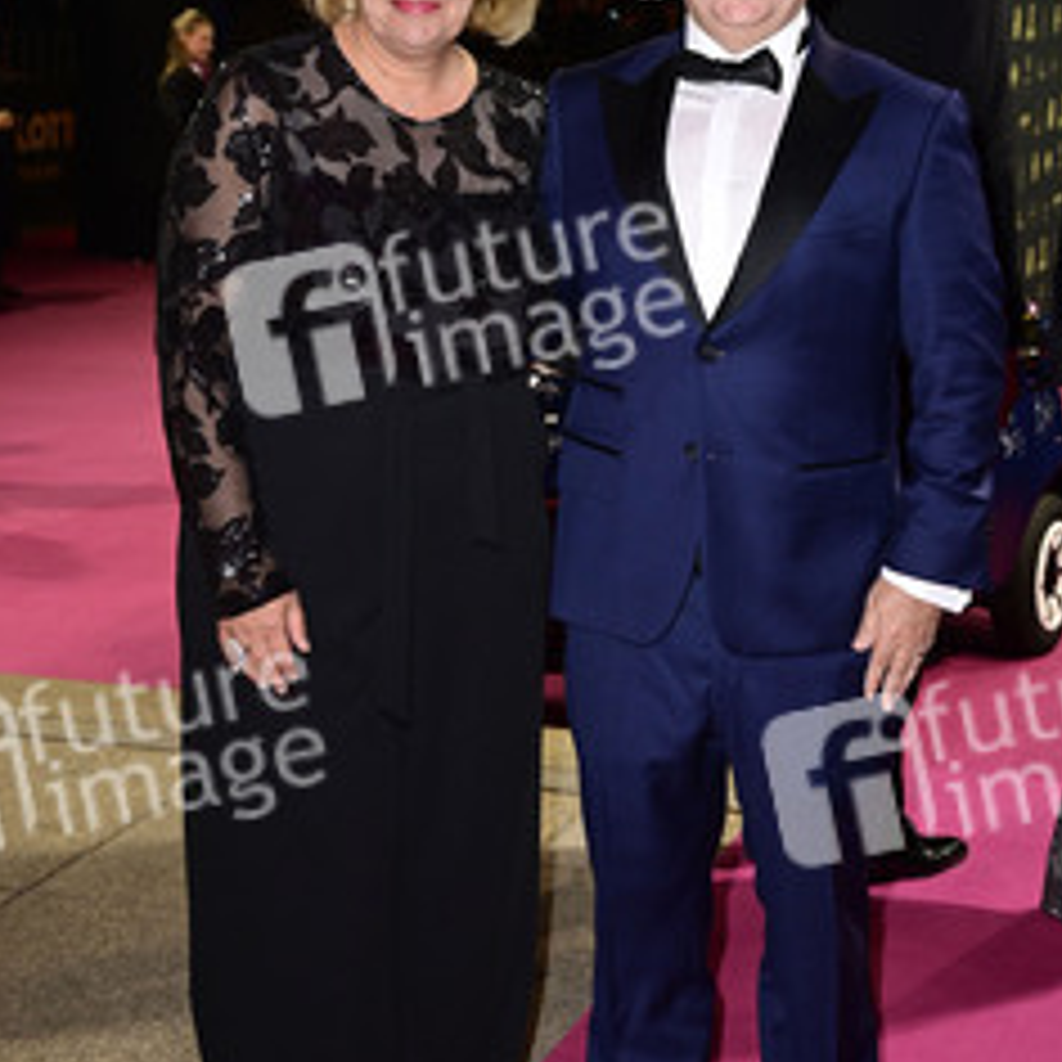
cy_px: 536
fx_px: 2499
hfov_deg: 24.0
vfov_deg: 24.0
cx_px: 585
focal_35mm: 72
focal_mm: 50
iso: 2000
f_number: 5.6
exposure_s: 1/125
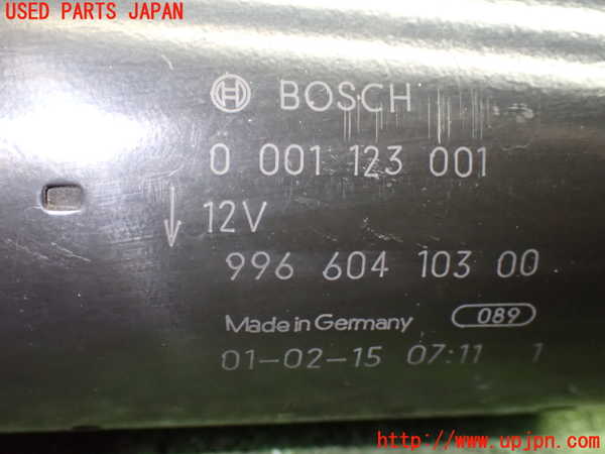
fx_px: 821
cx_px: 302
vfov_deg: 30.9
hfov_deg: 40.4
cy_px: 227
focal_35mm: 47
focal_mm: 8.4
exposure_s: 1/50
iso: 1250
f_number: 3.1
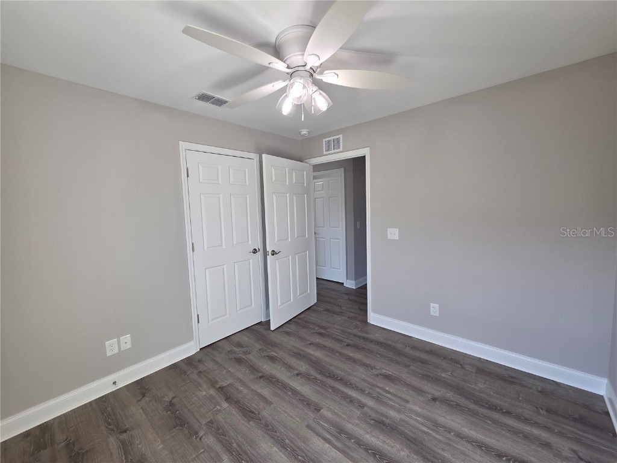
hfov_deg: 106.2
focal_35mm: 13
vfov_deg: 89.9
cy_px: 232
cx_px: 308
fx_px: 232
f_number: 2.2
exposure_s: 1/120
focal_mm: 2.2
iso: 80
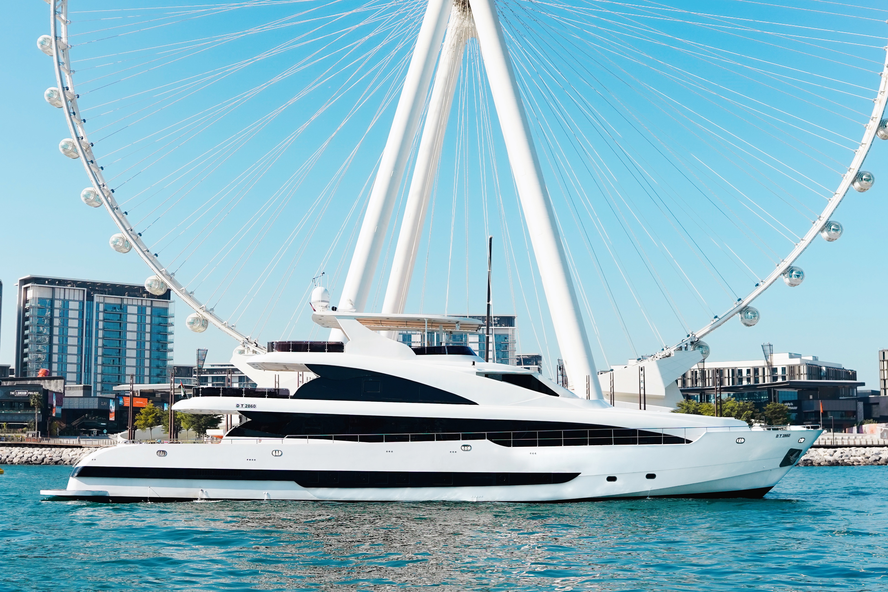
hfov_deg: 38.2
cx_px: 444
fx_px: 1283
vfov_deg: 26.0
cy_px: 296
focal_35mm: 52
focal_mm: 35
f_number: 2.8
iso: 250
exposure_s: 1/6400
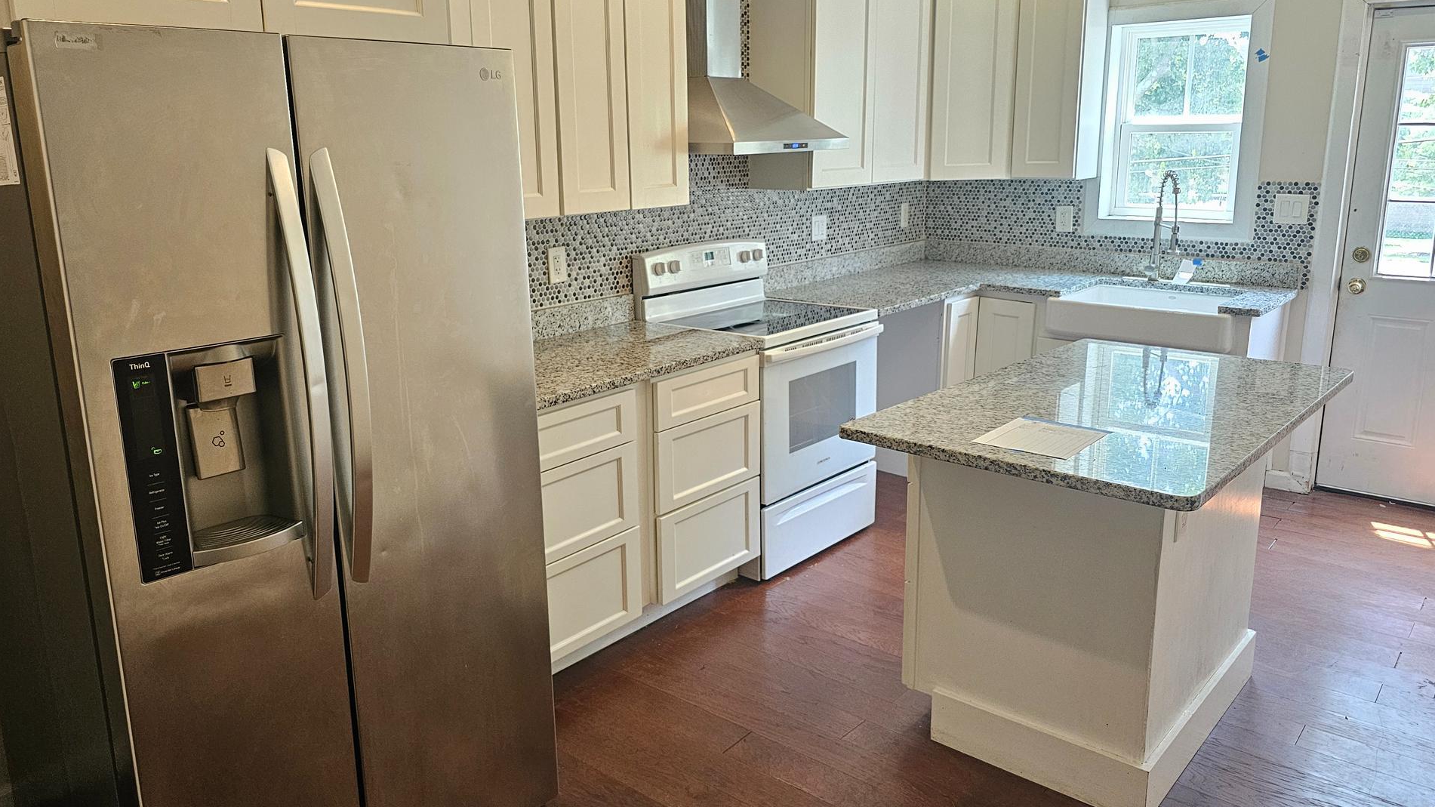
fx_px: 1027
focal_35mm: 27
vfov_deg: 42.9
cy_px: 372
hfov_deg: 69.9
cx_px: 698
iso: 640
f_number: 1.7
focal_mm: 6.3
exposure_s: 1/120
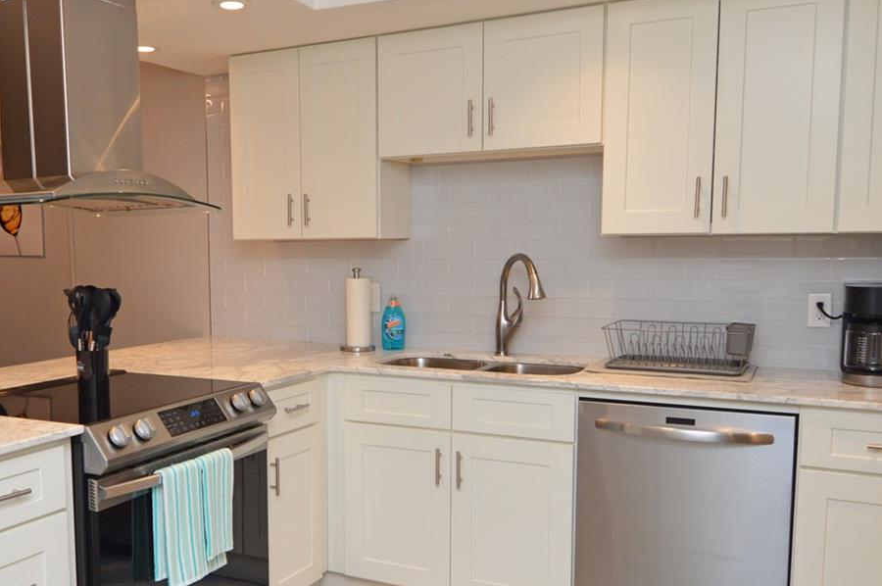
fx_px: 783
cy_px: 346
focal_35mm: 32
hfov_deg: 57.8
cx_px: 313
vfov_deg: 40.9
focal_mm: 12
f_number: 4
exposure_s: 1/60
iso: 400
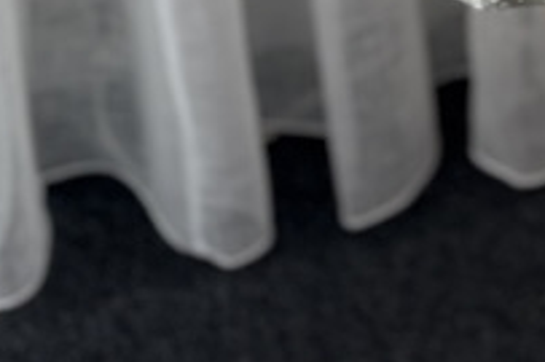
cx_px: 776
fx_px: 2148
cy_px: -1050
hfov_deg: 13.7
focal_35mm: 142
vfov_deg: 7.3
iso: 80
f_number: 1.6
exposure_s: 1/120
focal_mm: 5.96
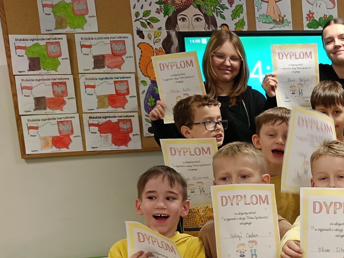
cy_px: 227
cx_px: 402
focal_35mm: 63
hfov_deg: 27.4
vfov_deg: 22.7
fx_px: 626
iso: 250
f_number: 2.8
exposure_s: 1/60
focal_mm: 6.06
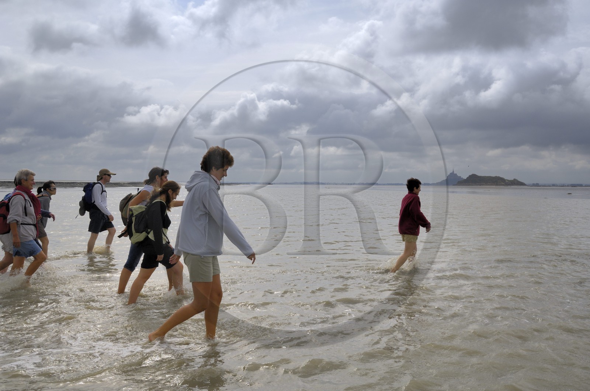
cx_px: 295
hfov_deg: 53.2
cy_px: 196
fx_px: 589
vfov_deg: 36.7
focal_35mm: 36
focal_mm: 24
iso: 100
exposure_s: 1/320
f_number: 10
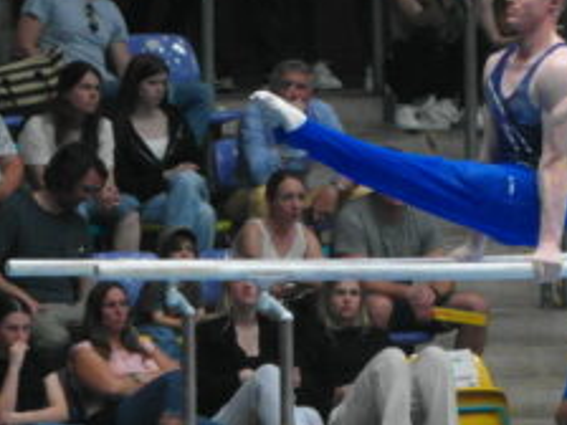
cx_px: 524
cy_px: 245
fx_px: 7911
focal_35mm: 483
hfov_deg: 4.1
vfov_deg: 3.1
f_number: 4.2
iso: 320
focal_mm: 25.2
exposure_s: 1/60
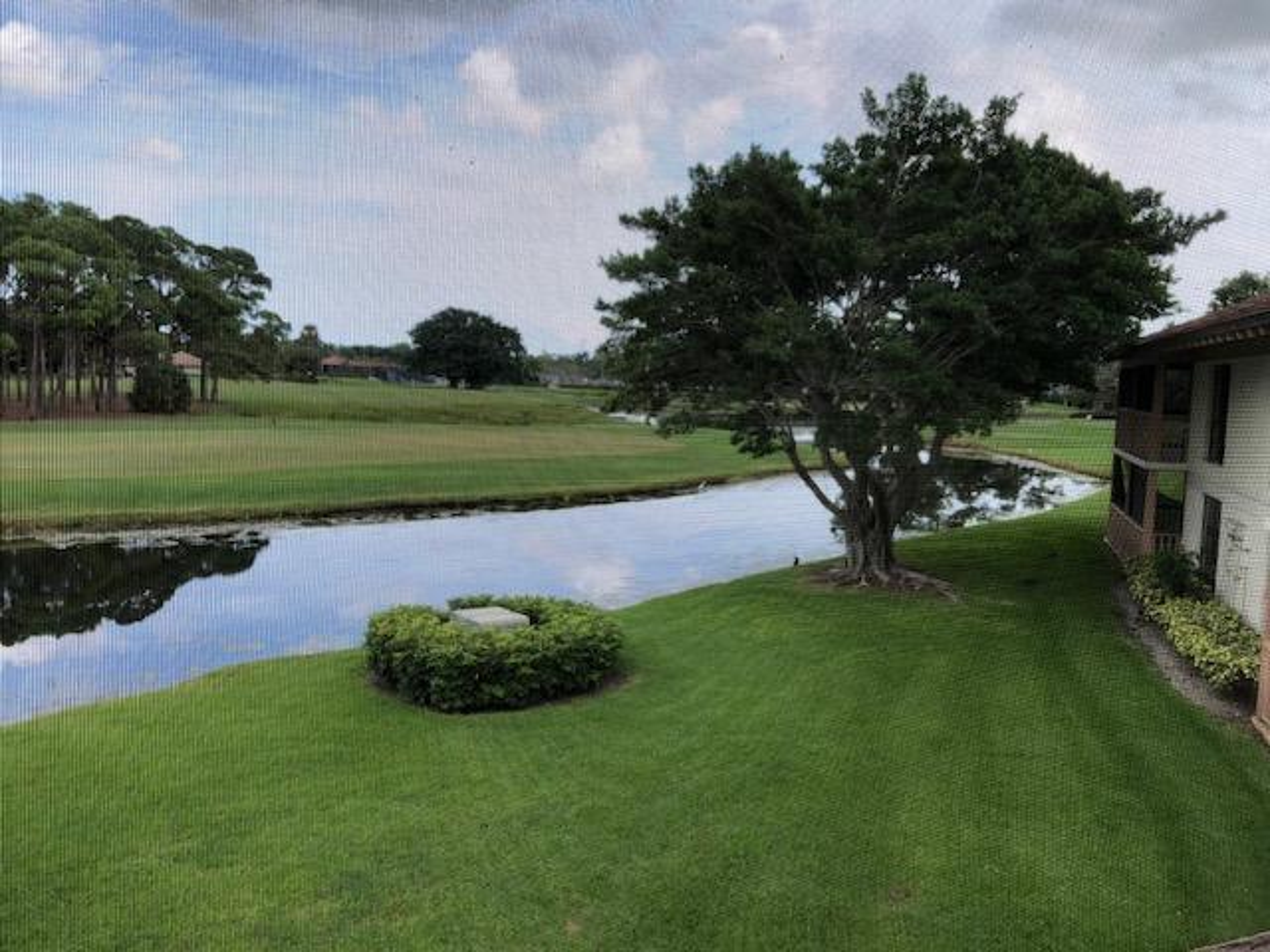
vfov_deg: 49.7
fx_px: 1027
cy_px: 476
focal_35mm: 28
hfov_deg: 63.4
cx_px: 635
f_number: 1.8
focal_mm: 3.99
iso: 20
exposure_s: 1/640
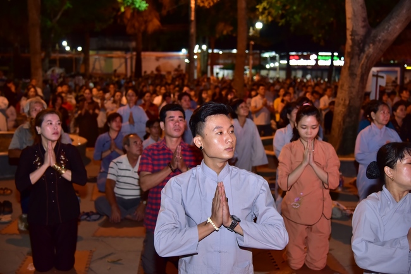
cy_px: 137
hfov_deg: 41.1
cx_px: 206
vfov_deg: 28.1
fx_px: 548
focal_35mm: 48
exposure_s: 1/40
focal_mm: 48
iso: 1000
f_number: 4
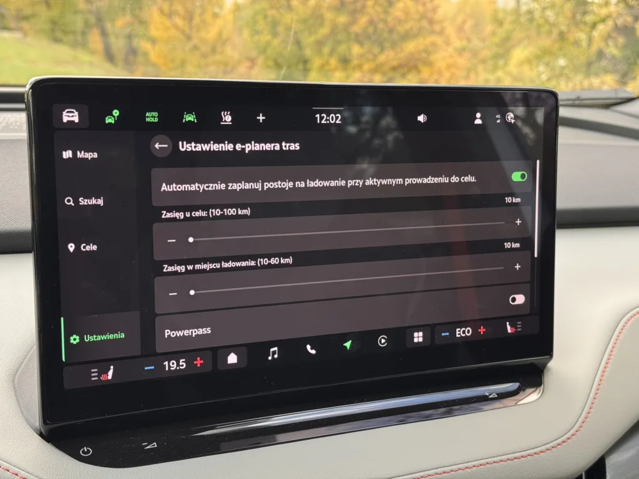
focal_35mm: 48
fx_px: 886
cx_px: 320
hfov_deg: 39.7
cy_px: 240
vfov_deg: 30.3
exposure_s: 1/94
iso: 100
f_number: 1.78
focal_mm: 6.76
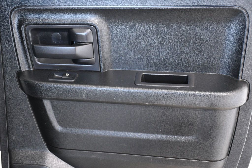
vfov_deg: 21.6
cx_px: 126
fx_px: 441
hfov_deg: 31.9
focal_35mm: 63
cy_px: 84
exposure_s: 1/80
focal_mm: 42
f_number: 4.5
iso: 2500
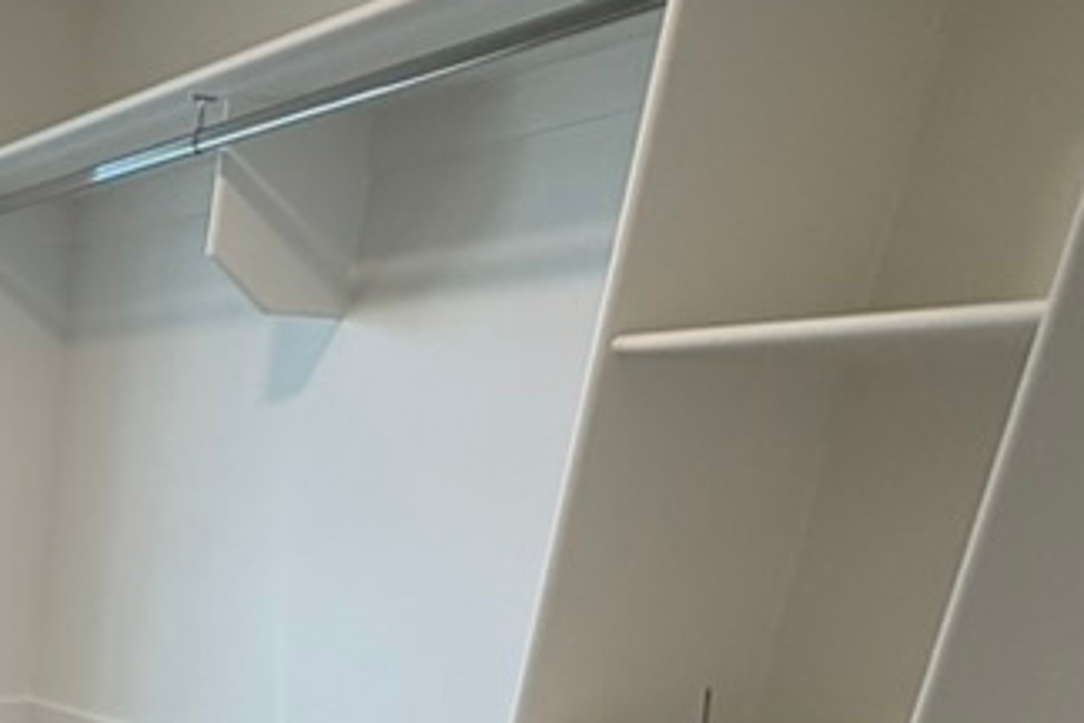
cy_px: 971
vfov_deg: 24.9
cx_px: -308
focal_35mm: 46
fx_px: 1385
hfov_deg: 32.6
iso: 160
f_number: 2.2
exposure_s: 1/120
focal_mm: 2.22
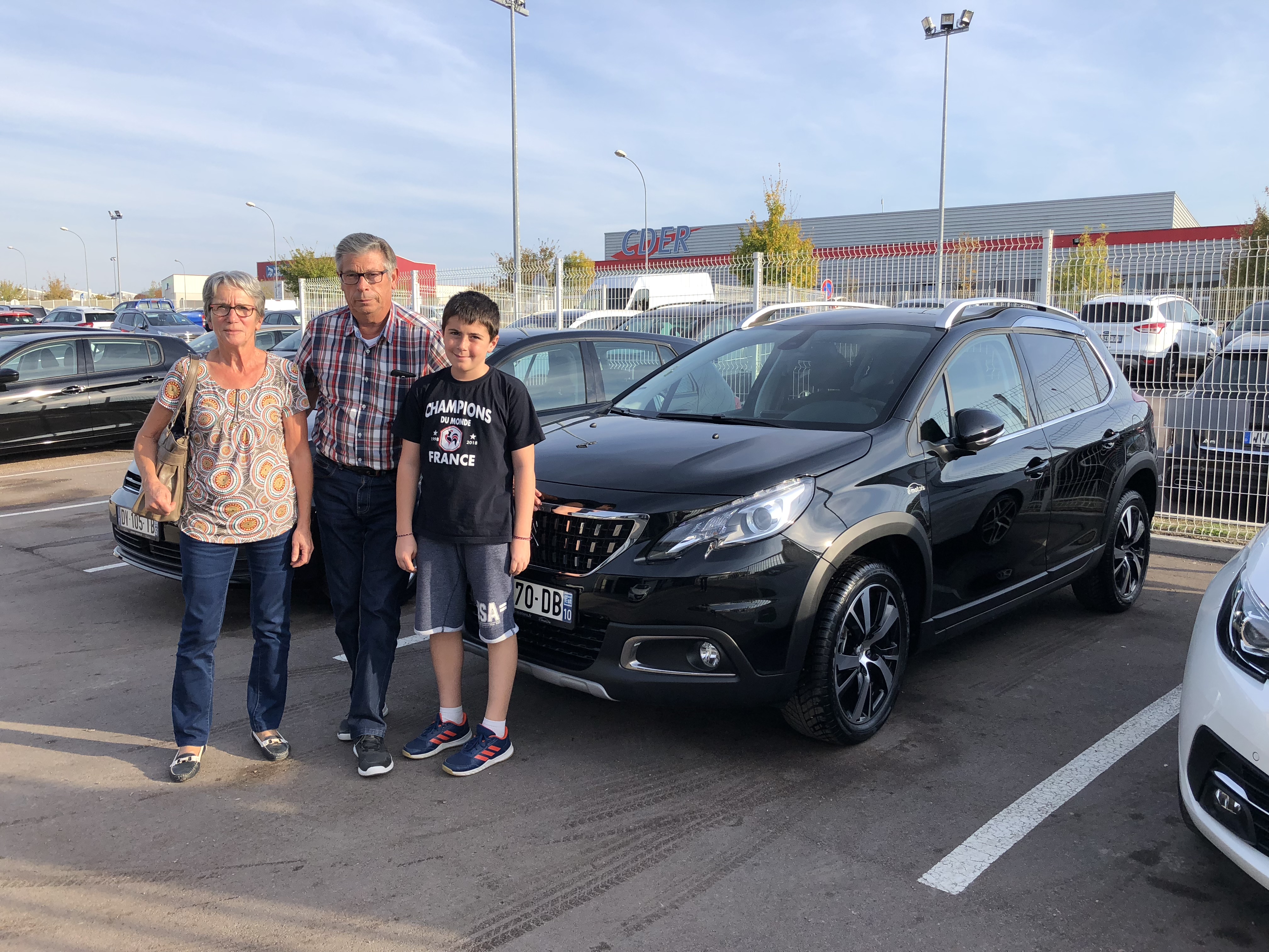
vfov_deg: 49.7
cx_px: 634
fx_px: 1026
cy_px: 476
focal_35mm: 28
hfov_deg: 63.4
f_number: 1.8
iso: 20
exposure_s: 1/952
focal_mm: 3.99
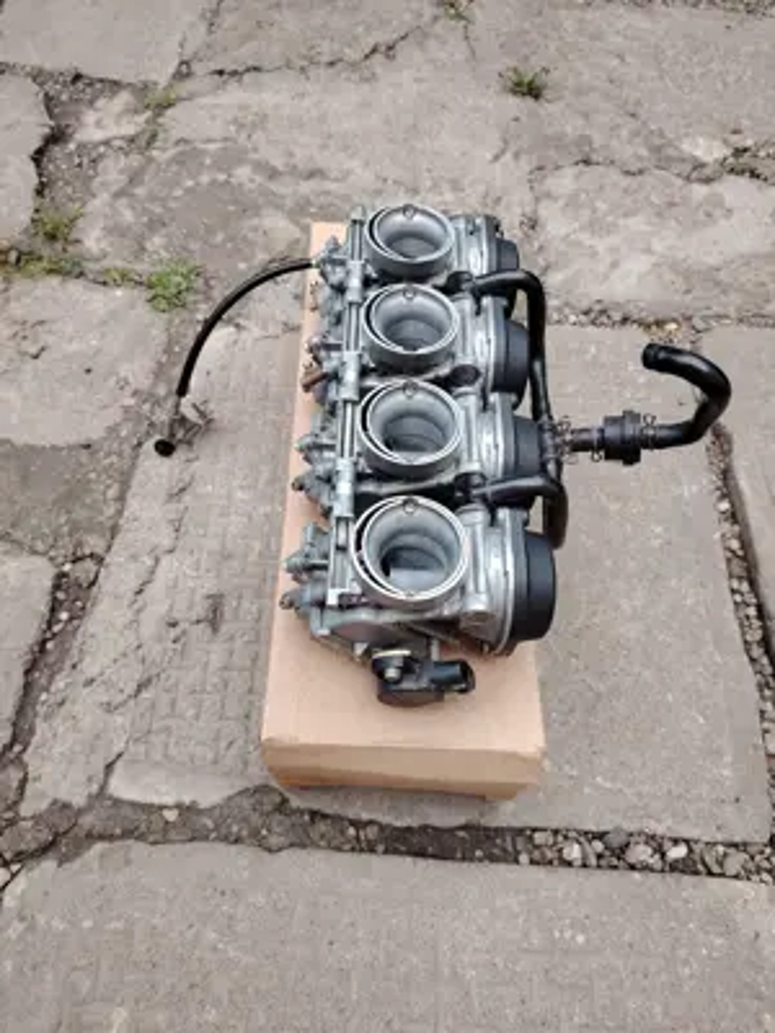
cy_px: 516
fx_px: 716
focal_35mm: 24
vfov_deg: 71.6
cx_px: 388
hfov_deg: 56.8
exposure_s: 1/100
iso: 231
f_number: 1.75
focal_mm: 5.25
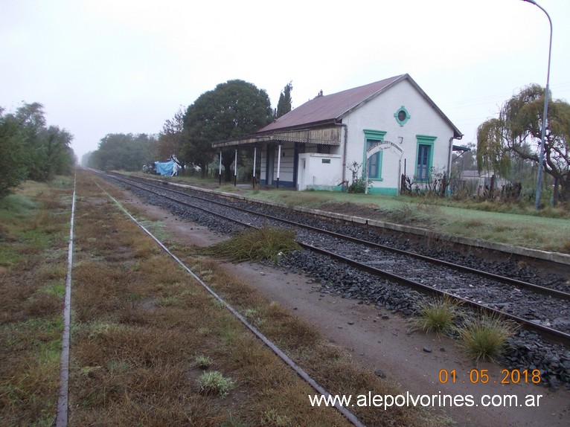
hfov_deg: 63.5
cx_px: 285
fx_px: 461
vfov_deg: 49.7
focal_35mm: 28
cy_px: 214
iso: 80
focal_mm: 4
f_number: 2.7
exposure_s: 1/125
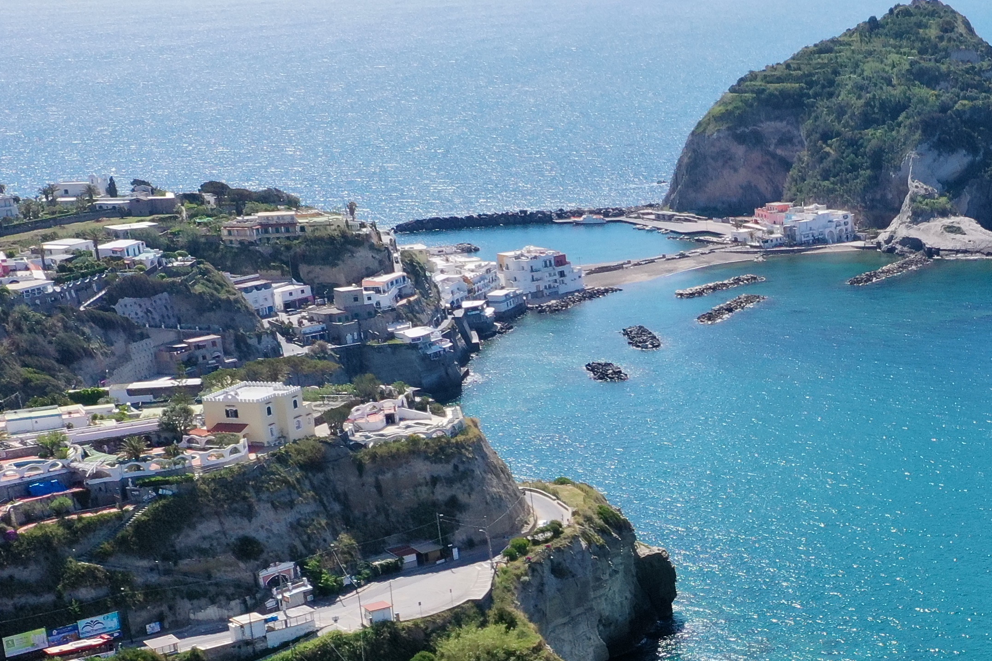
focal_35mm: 71
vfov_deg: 18.8
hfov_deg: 26.3
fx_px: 1956
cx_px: 1082
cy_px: 624
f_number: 5.6
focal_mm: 10.26
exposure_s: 1/500
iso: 100
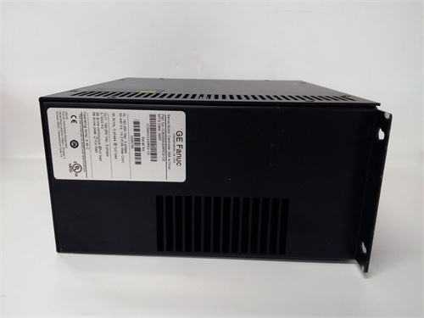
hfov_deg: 65.3
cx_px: 212
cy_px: 159
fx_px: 331
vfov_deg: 51.4
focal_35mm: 27
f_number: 2
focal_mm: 3.79
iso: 199
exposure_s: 1/33
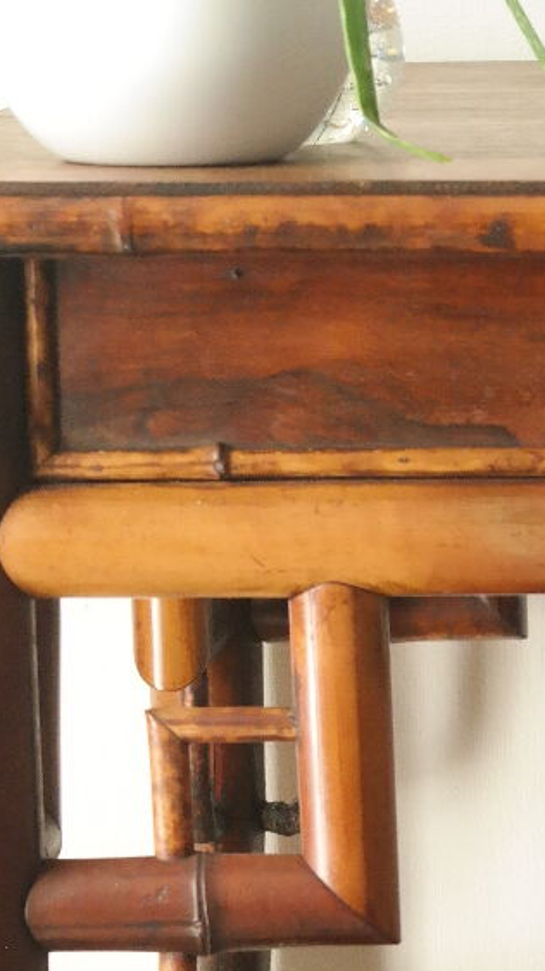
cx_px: 681
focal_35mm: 222
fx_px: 5713
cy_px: 1021
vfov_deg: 9.6
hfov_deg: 5.4
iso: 1600
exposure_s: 1/50
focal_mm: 45
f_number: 5.6
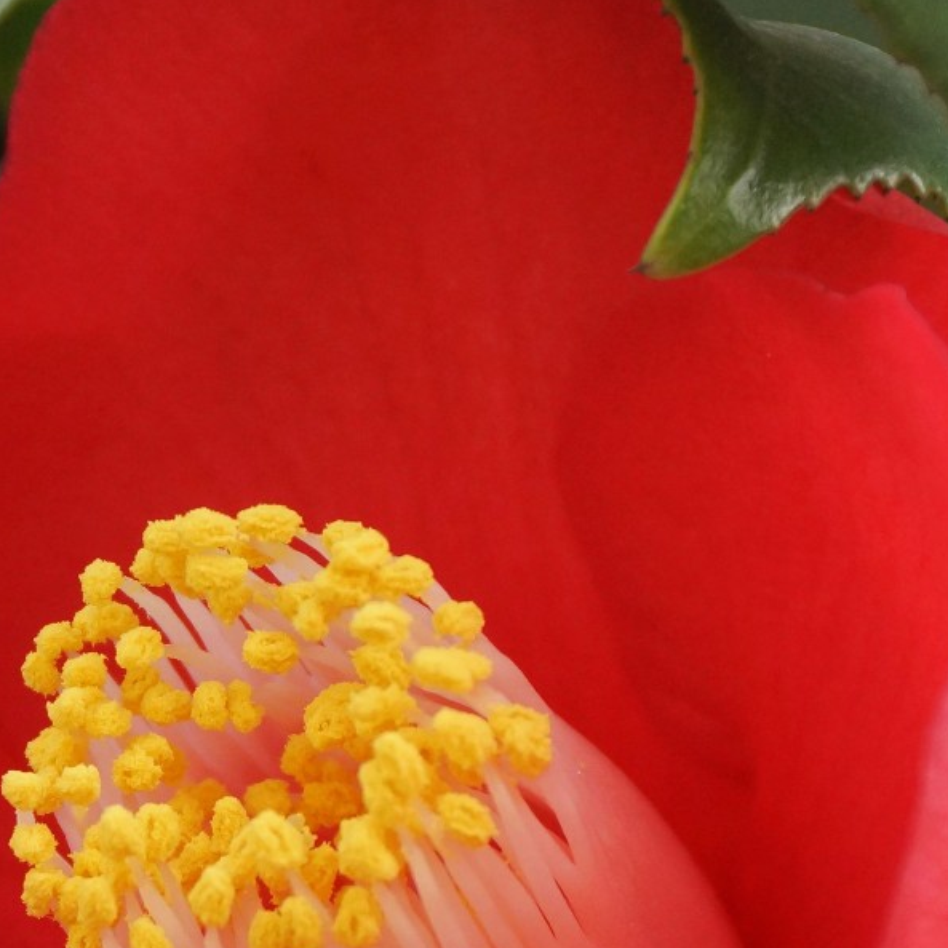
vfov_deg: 2.5
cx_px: 216
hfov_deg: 2.5
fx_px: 21813
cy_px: 752
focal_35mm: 704
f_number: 6.3
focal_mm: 160
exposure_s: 1/250
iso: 640
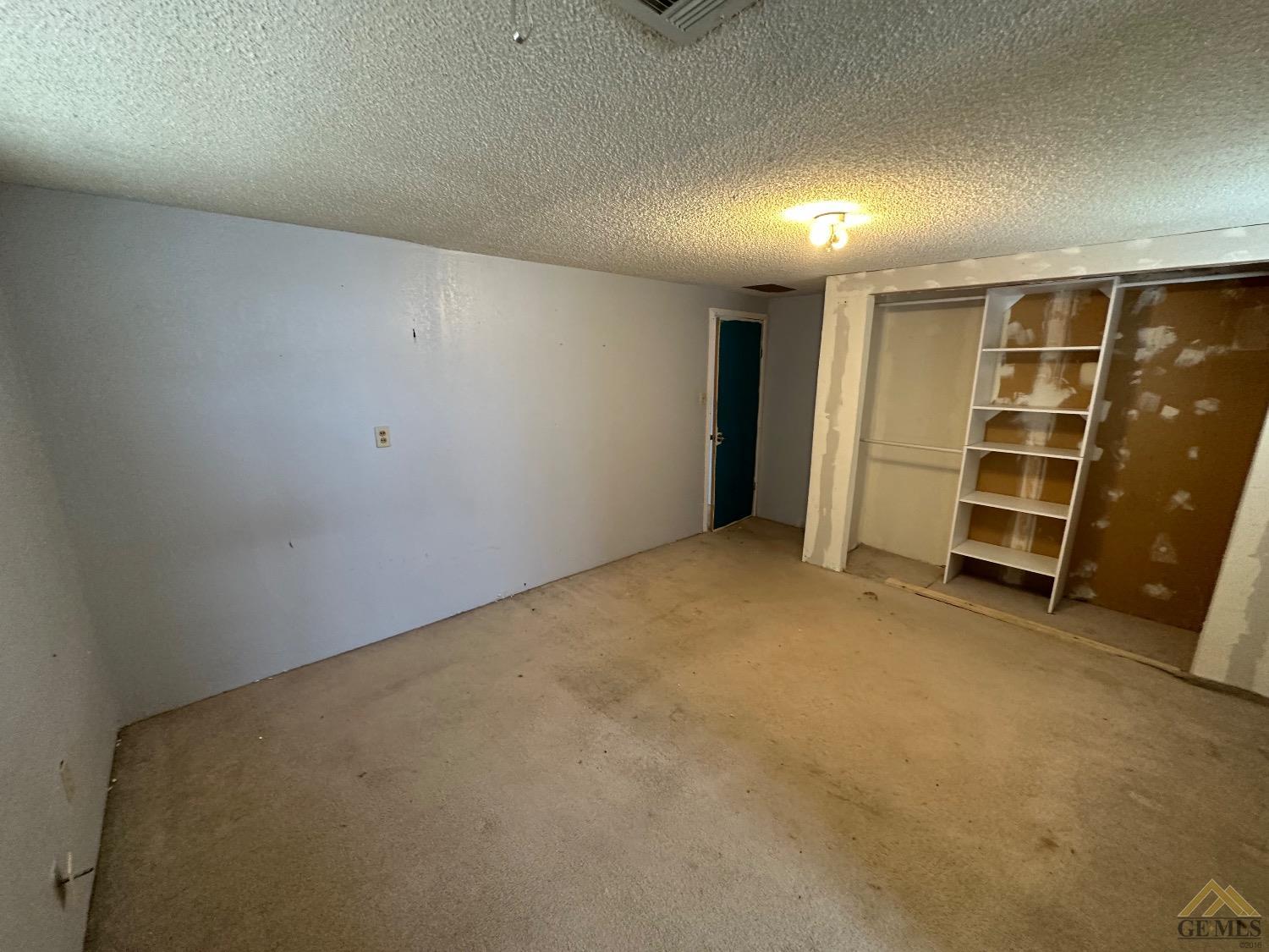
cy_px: 476
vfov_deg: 85.7
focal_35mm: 14
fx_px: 513
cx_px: 634
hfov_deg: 102.1
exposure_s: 1/60
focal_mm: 2.22
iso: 320
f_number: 2.2
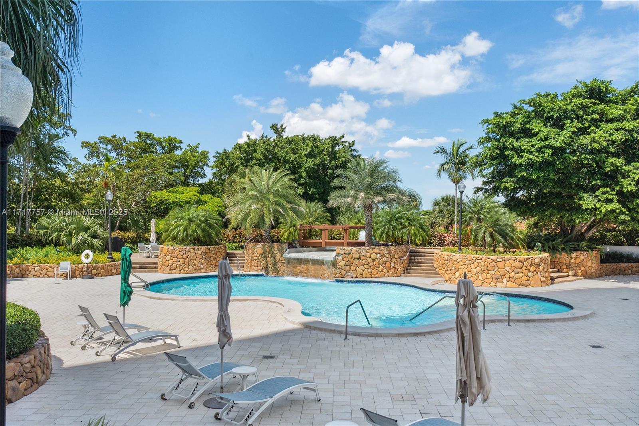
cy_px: 213
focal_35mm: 30
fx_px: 532
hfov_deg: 61.9
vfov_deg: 43.6
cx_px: 320
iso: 640
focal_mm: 20
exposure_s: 1/3200
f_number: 8
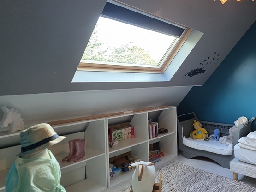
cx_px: 214
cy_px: 86
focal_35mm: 24
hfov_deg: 63.6
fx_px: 177
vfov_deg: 56.7
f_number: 1.9
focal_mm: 2.2
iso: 250
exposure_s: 1/100
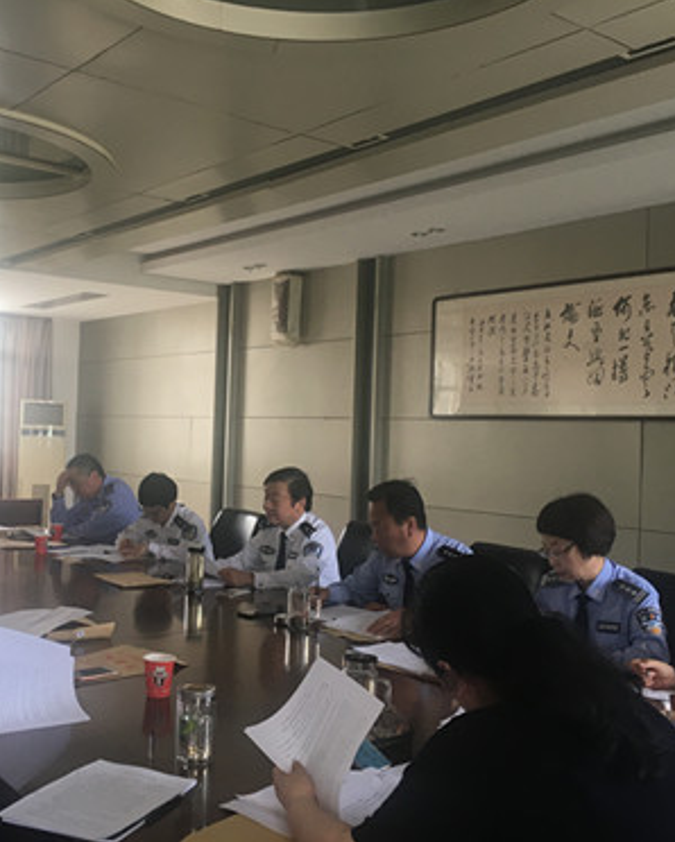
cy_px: 420
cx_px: 238
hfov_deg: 38.8
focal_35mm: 38
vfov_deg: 47.9
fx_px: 948
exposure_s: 1/33
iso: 32
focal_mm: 4.15
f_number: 2.2
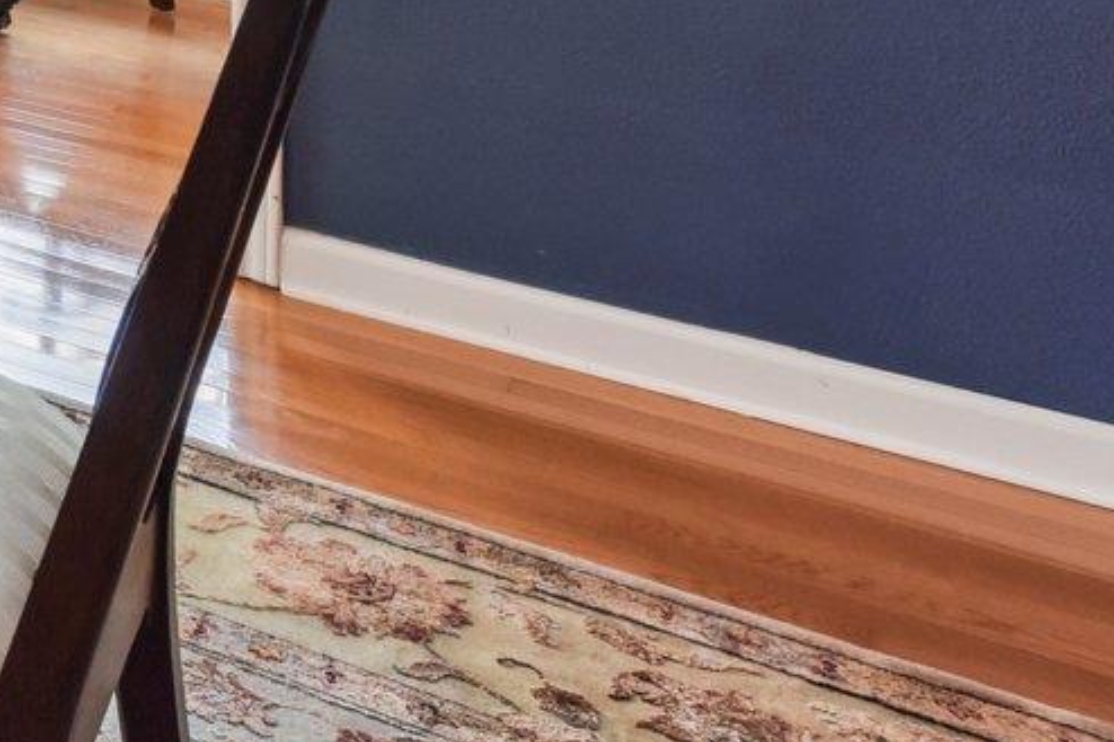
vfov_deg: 18.5
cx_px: -1098
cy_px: -574
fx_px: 1794
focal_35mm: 58
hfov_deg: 19.5
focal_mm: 14
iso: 280
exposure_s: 1/15
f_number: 8
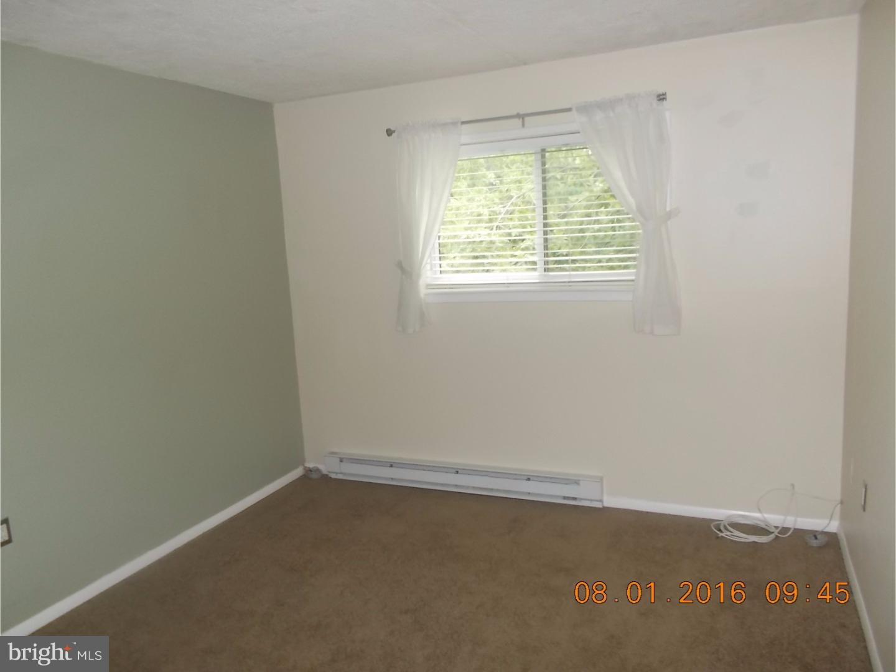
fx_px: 673
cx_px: 448
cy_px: 336
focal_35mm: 26
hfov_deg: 67.3
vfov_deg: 53.1
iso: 200
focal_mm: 4.6
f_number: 3.2
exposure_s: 1/25
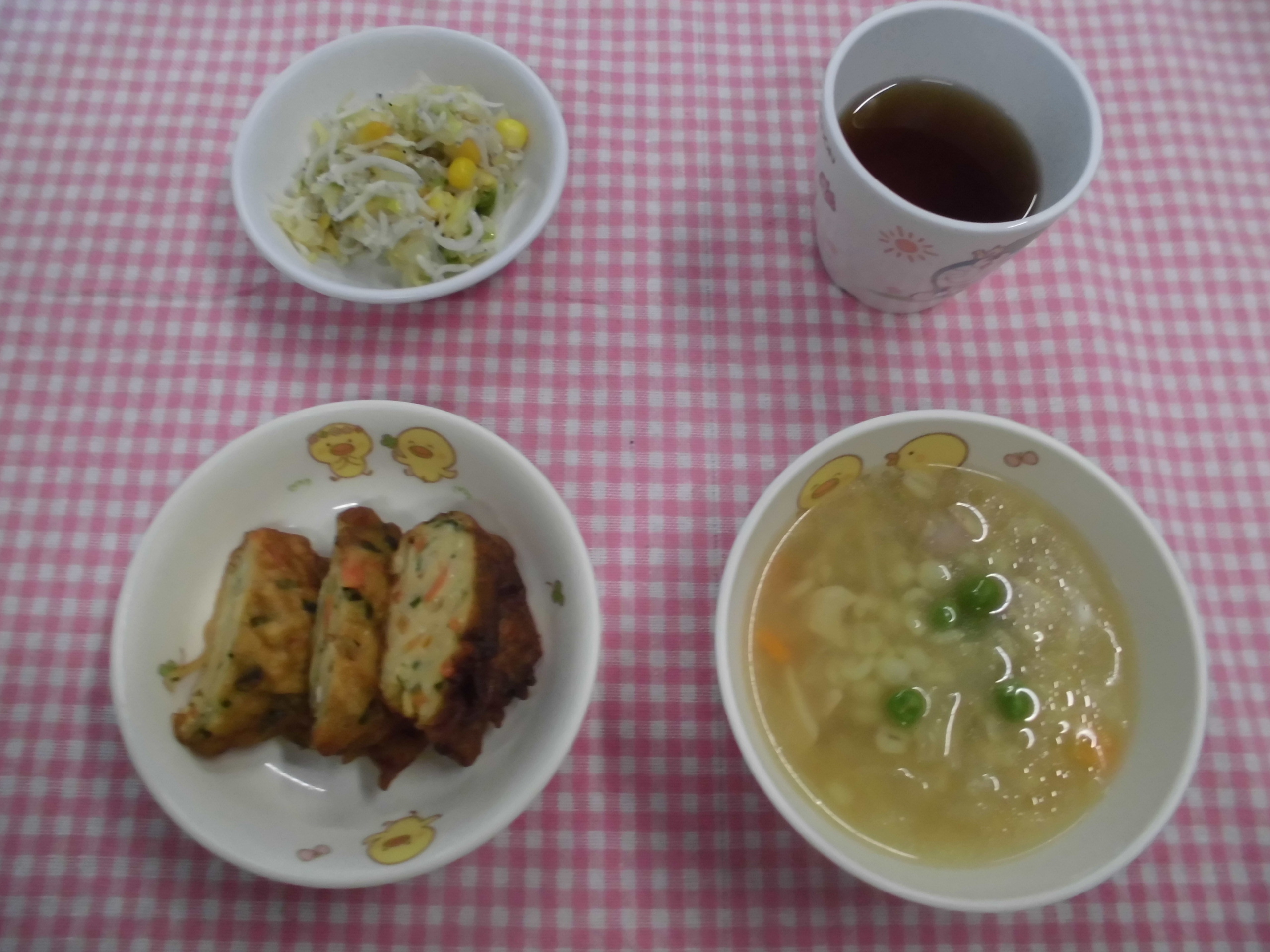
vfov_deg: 53.1
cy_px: 476
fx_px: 954
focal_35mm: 26
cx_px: 635
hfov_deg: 67.3
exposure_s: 1/50
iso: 400
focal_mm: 4.6
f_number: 3.5
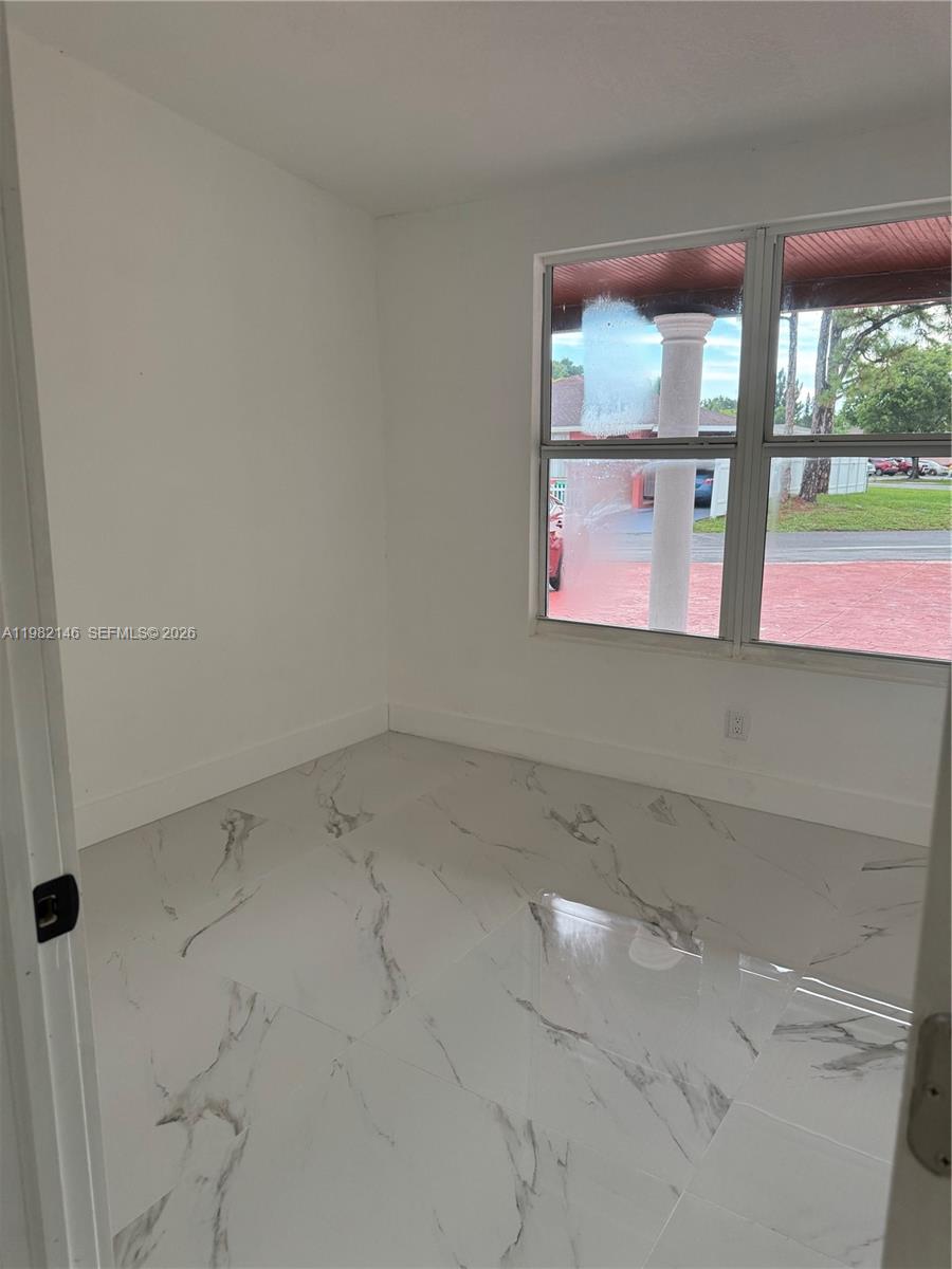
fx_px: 880
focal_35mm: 24
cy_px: 634
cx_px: 476
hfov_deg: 56.8
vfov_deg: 71.6
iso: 160
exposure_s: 1/111
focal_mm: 6.76
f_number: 1.78
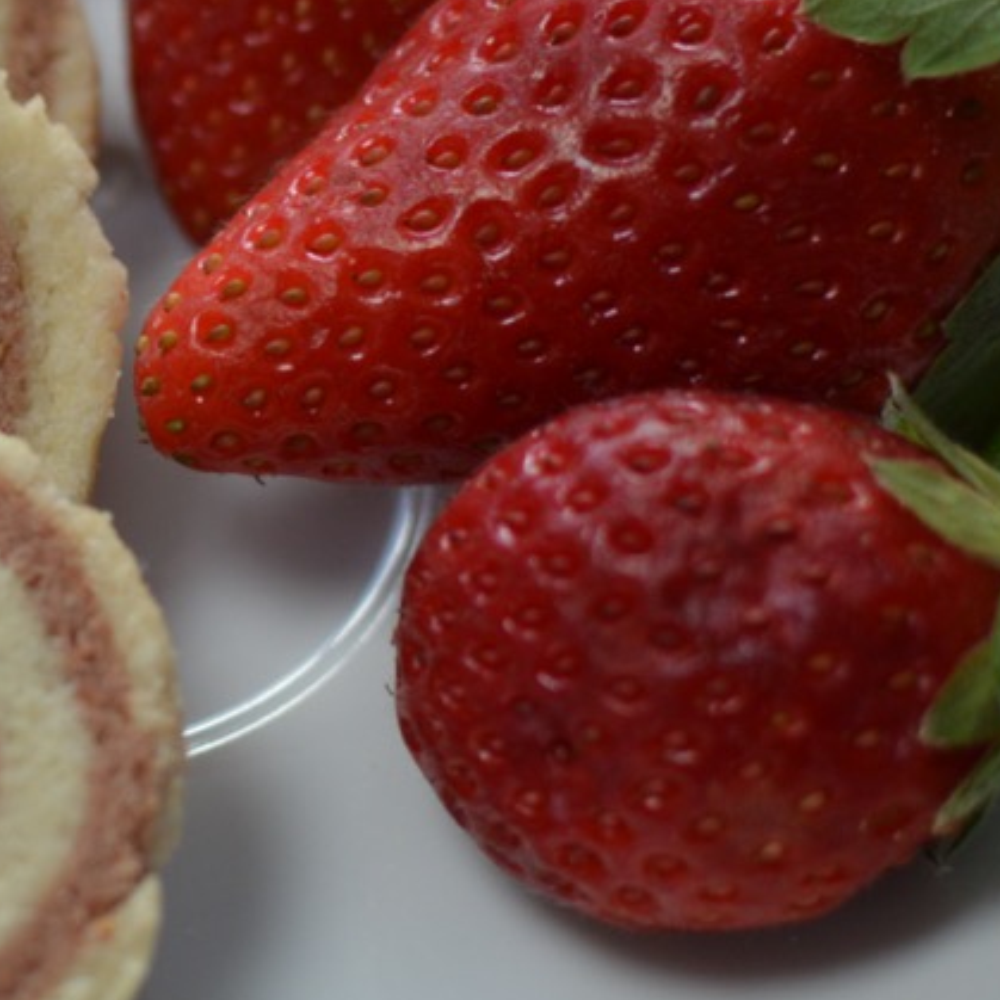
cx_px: 0
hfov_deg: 12.7
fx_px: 4455
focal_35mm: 136
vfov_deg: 12.8
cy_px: 390
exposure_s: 1/250
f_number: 3.2
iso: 400
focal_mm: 35
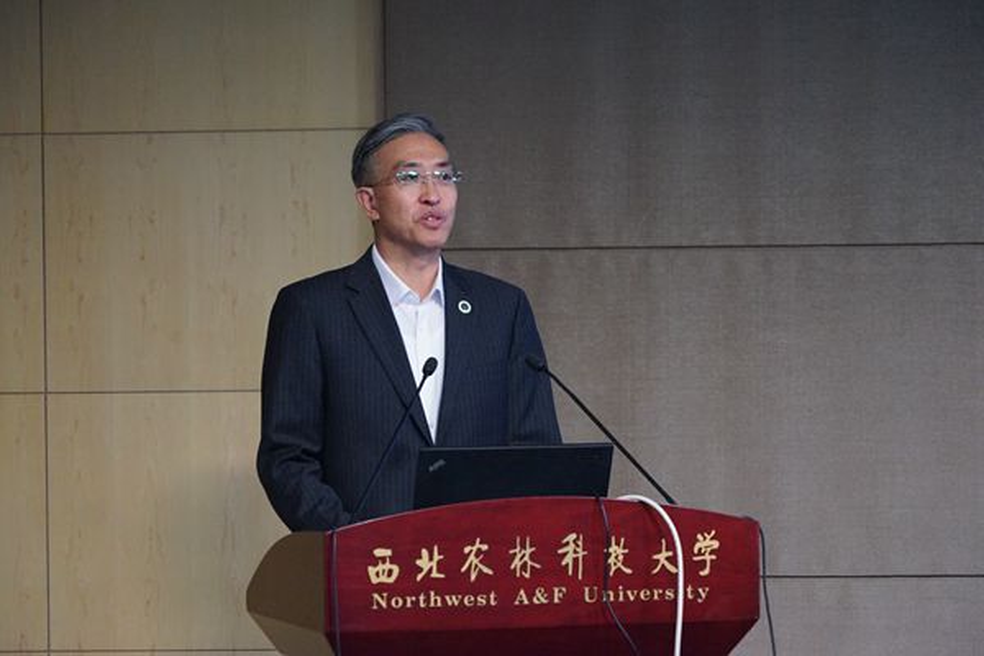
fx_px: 3498
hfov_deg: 16.0
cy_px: 328
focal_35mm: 128
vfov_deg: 10.7
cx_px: 492
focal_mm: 128
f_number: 6.3
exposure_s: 1/80
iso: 6400
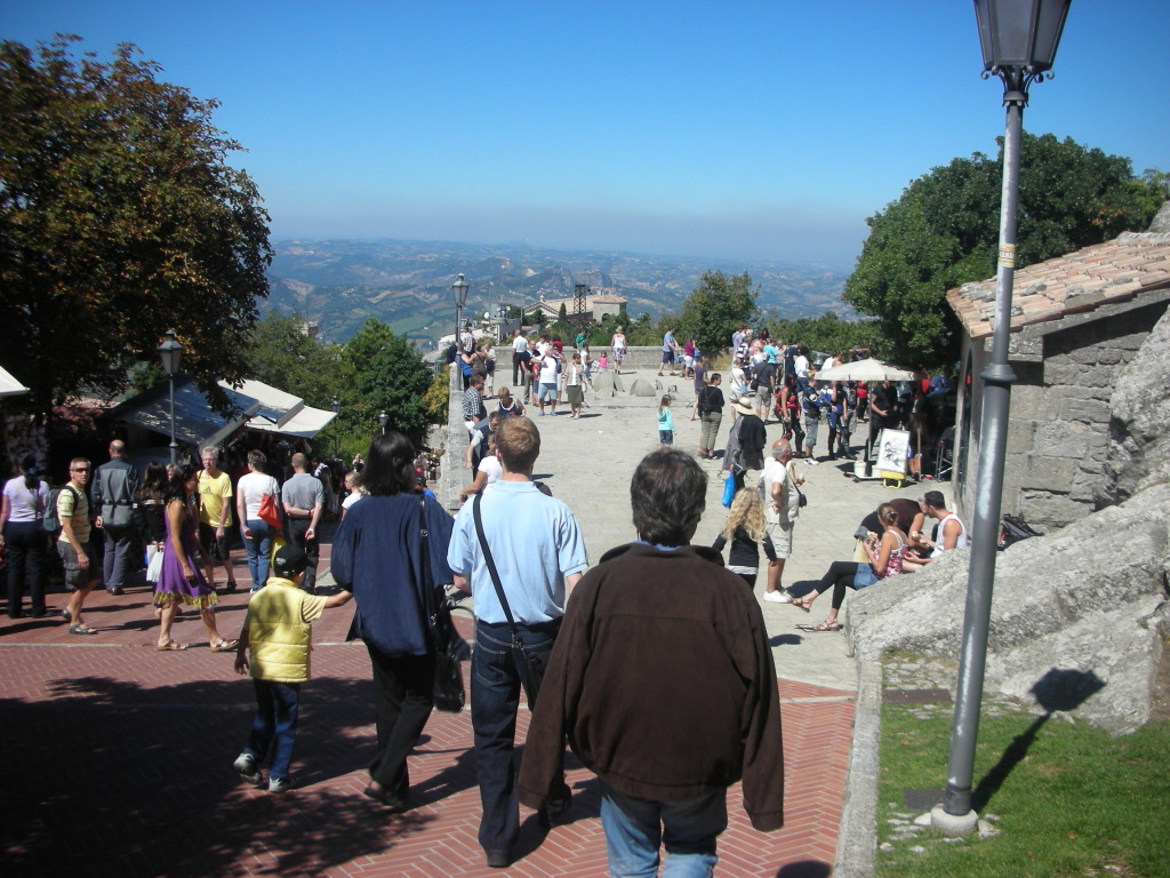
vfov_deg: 40.7
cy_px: 439
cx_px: 585
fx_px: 1183
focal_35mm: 35
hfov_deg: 52.6
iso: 50
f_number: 8.5
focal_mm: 5.8
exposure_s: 1/113
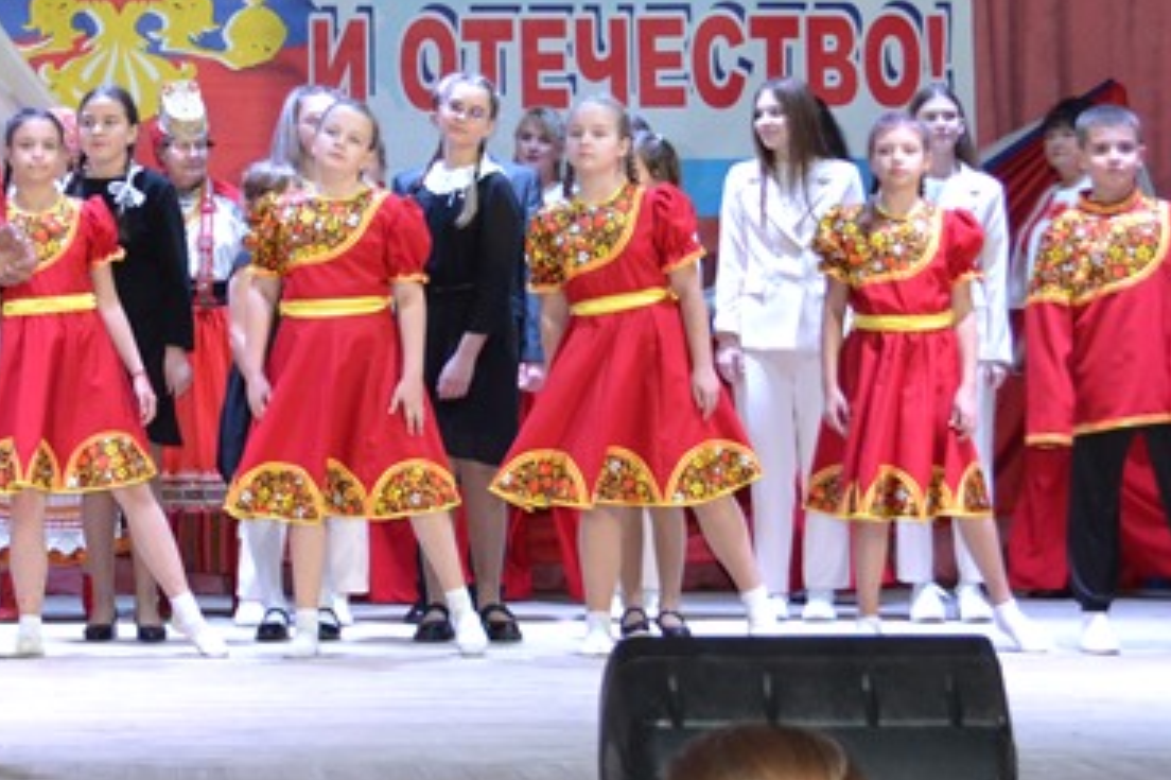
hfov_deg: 18.1
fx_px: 3609
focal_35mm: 111
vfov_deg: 12.2
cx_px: 105
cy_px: 11
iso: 2200
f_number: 5
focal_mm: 34
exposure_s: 1/60
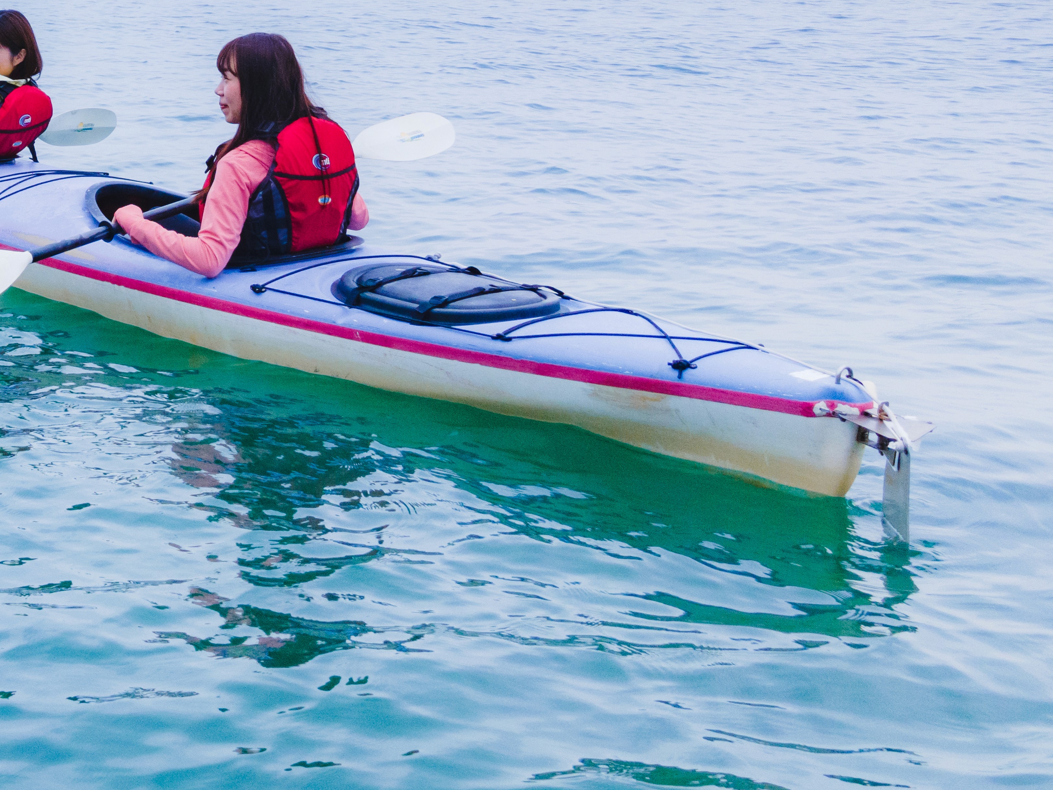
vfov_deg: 24.0
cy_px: 61
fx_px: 1795
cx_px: -191
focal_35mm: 59
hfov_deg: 28.6
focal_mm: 4.5
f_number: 2.8
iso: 100
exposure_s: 1/240
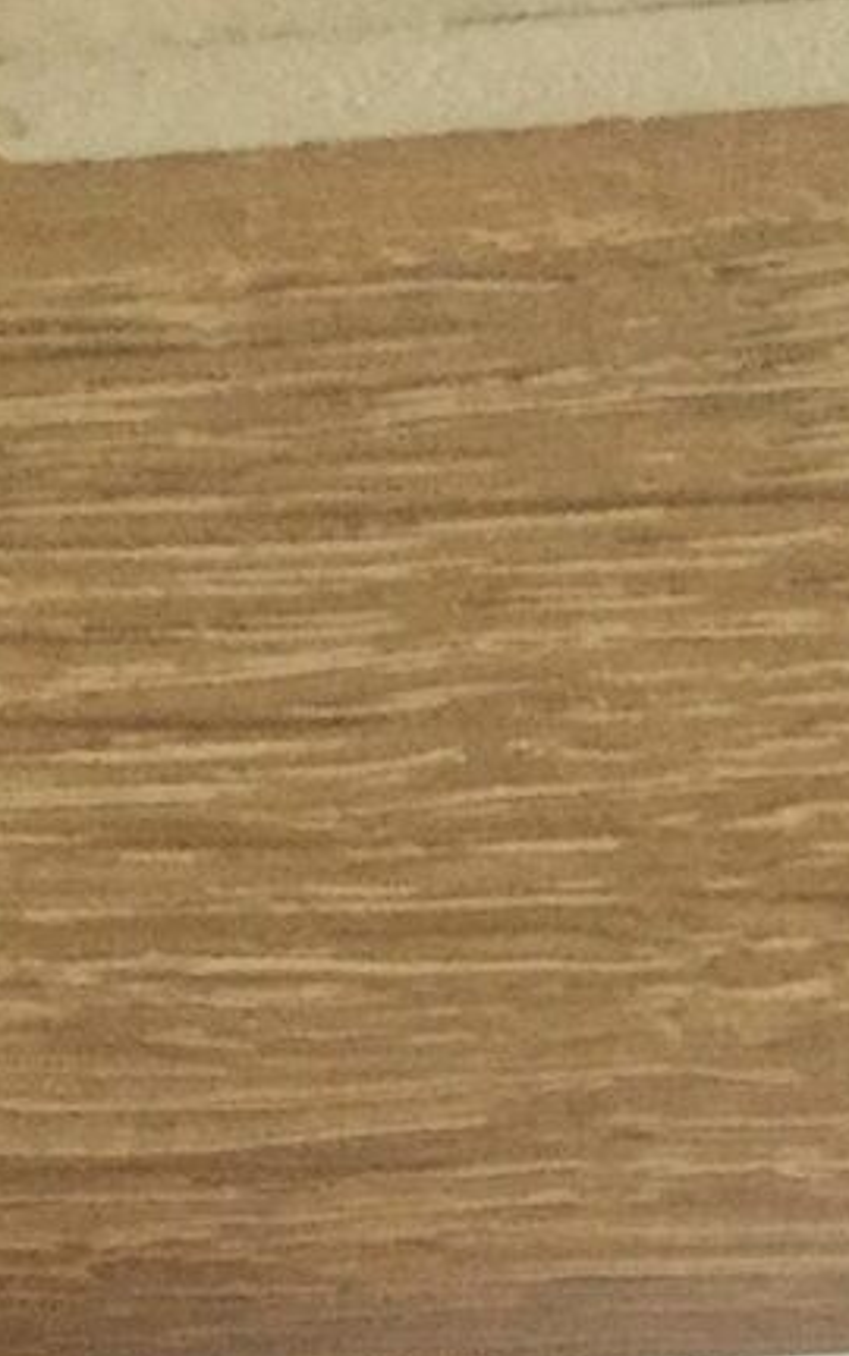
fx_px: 4213
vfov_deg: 16.8
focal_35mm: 114
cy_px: 1954
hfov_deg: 11.0
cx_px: 1368
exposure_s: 1/33
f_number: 2.2
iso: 250
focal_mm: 4.15
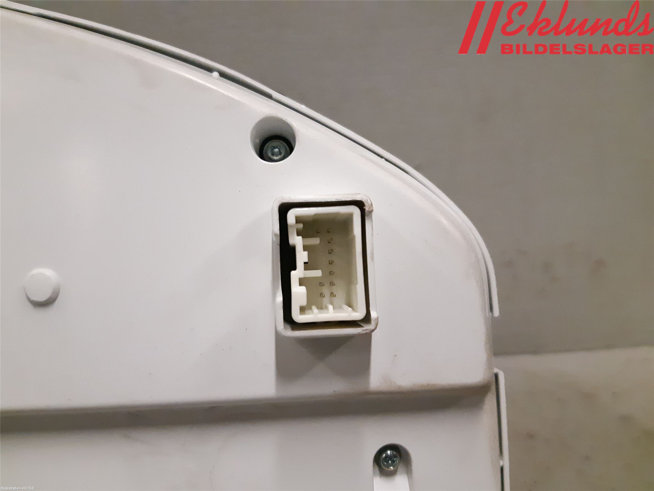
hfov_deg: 67.3
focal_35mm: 26
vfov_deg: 53.1
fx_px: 491
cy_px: 246
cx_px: 327
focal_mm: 3.93
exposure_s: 1/312
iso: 800
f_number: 1.7
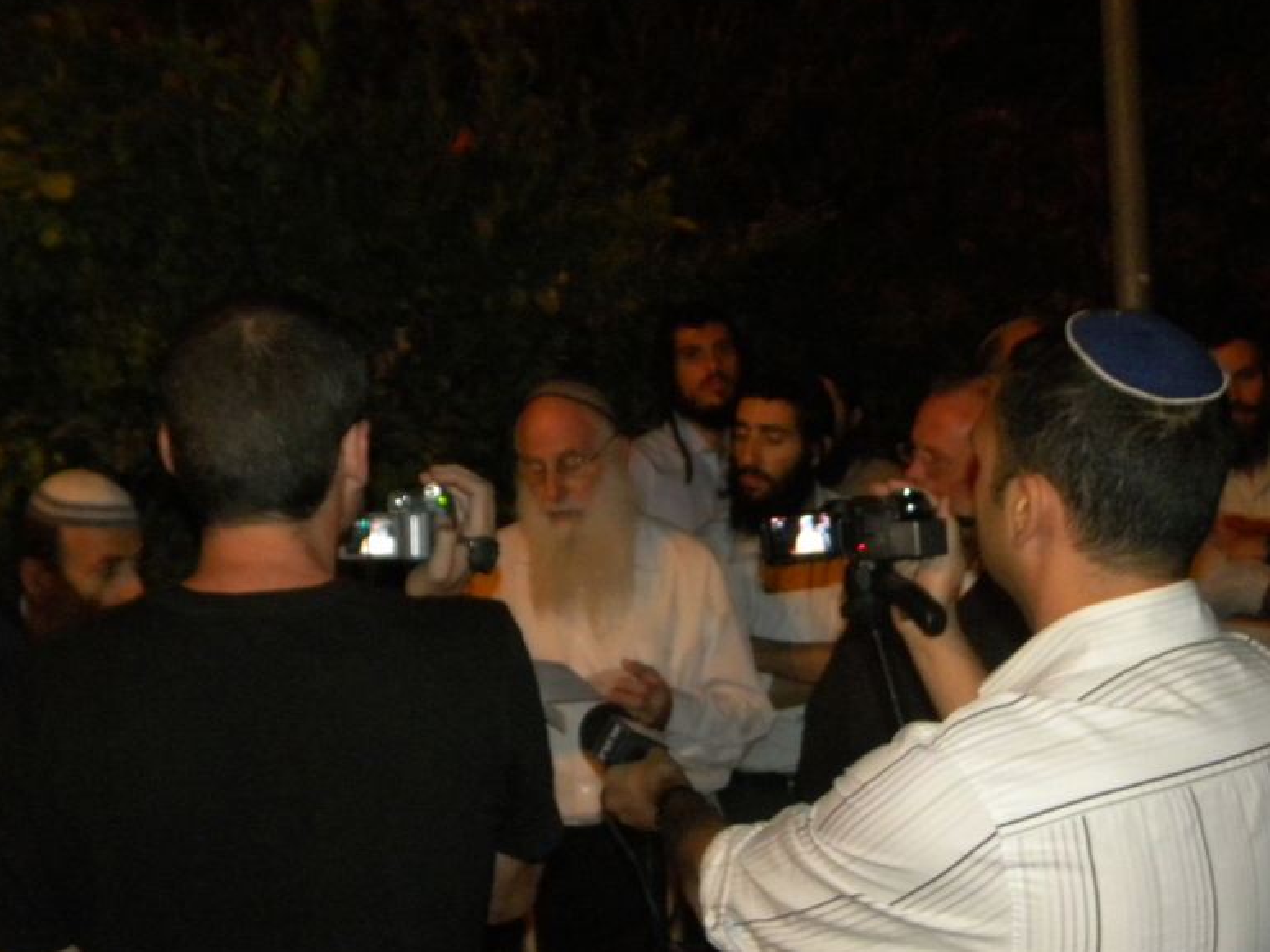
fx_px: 1357
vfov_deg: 38.6
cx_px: 644
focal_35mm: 37
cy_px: 554
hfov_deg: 50.1
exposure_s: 1/26
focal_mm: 5
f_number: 3.5
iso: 400
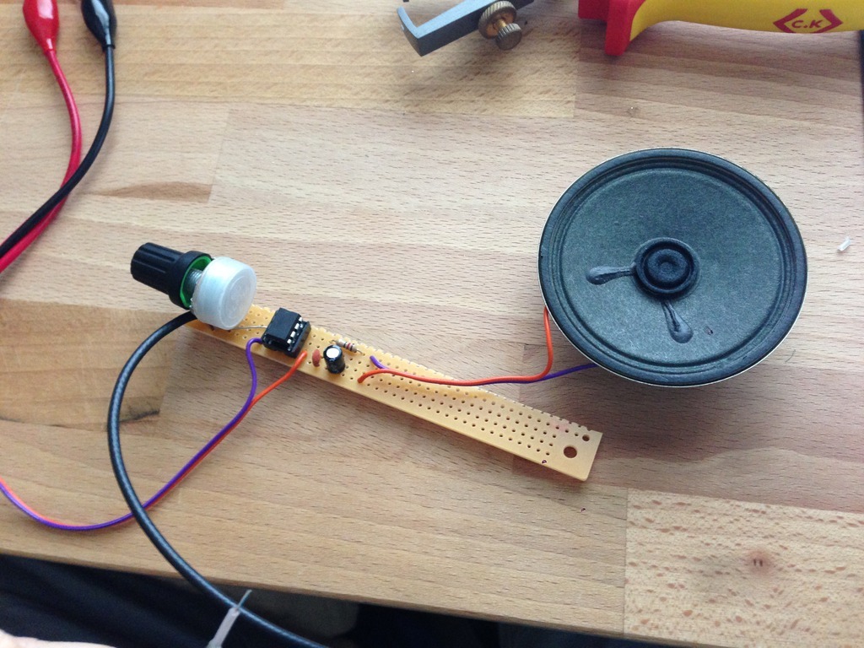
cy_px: 324
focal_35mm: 33
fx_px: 824
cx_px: 432
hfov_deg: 55.4
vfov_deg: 42.9
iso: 200
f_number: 2.4
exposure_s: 1/20
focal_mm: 4.12
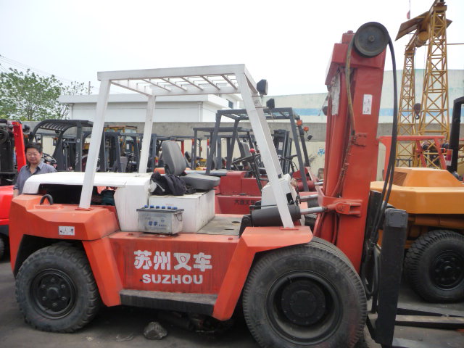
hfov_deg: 63.4
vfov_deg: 49.7
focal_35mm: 28
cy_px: 174
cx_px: 232
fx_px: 375
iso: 160
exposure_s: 1/800
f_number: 3.3
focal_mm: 4.7
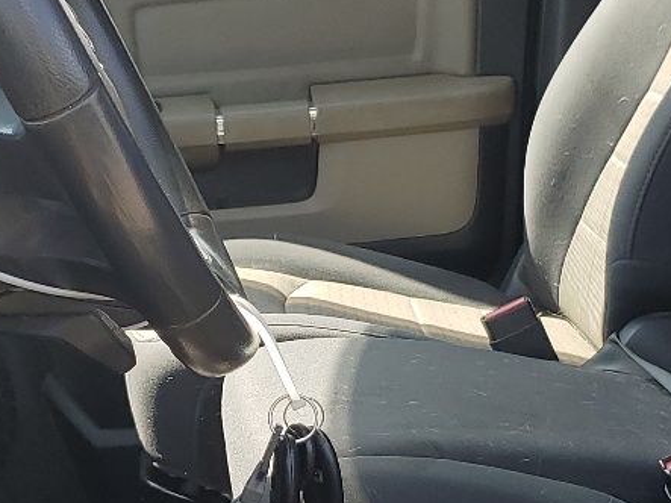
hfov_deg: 20.9
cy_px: 438
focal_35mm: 94
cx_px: 317
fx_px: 1822
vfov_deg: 15.6
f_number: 1.5
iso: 50
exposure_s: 1/455
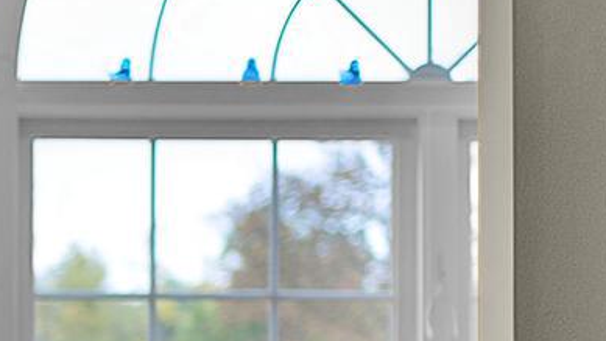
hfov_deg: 10.5
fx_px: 3102
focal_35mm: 193
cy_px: 521
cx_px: -495
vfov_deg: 6.2
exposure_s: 1/250
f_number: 1.8
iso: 250
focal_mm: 35
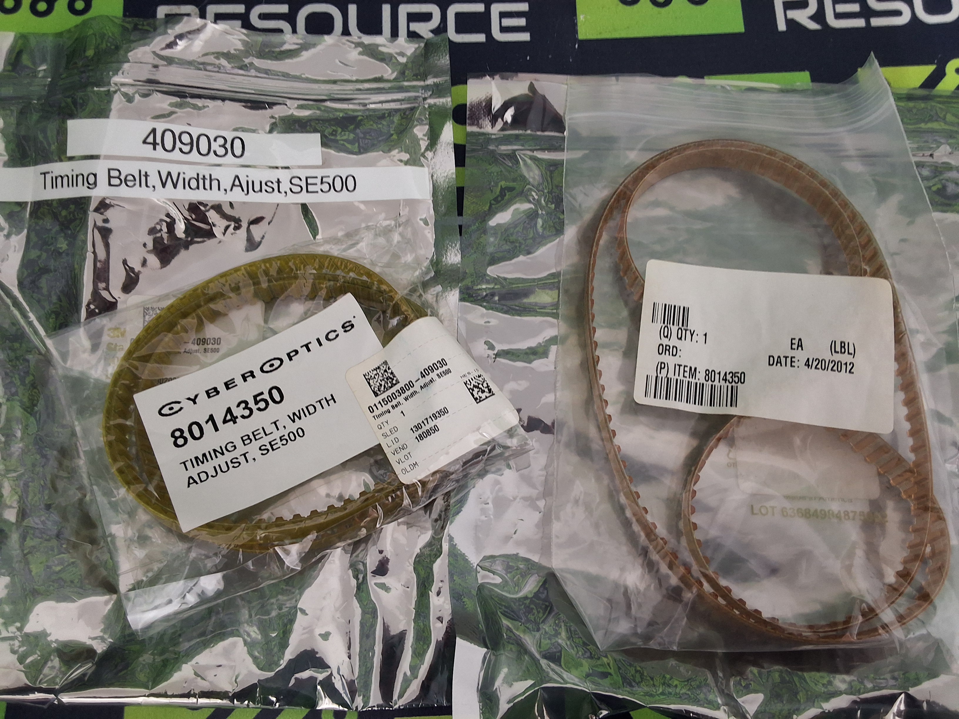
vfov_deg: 49.7
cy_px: 360
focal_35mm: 28
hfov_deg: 63.4
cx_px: 480
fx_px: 776
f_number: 1.9
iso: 200
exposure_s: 1/30
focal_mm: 2.91
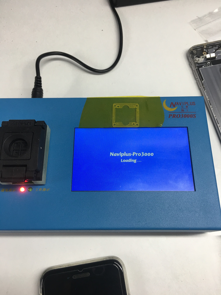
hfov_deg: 48.2
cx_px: 110
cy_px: 148
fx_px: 247
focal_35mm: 29
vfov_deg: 61.7
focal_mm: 4.15
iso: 25
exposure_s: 1/33
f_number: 2.2
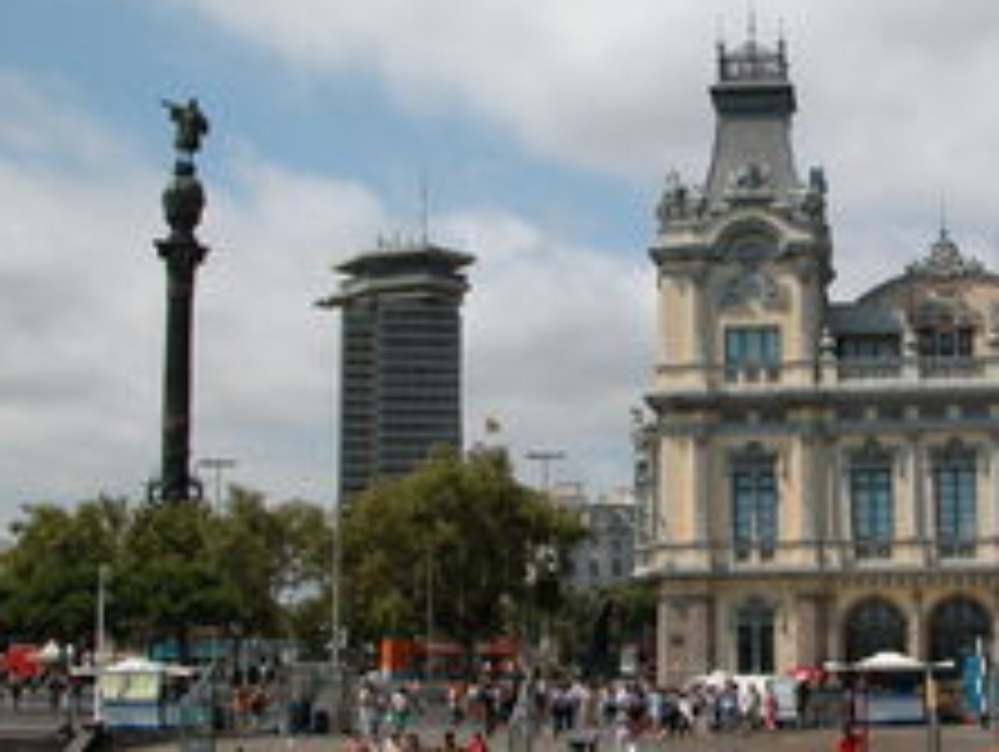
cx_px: 702
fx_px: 1820
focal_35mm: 63
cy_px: 432
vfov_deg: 23.3
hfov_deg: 30.4
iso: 100
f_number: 8
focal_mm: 8.9
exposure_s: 1/392
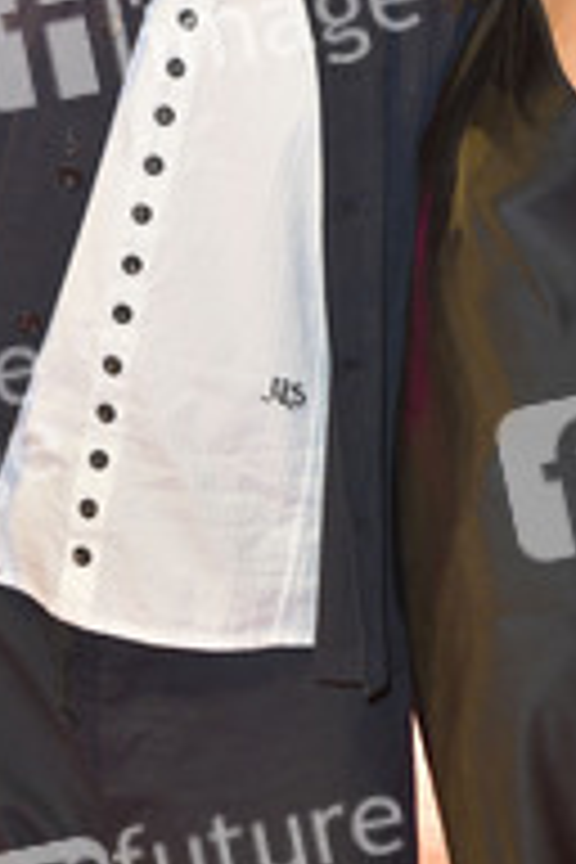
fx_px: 3096
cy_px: 230
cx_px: 320
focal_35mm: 129
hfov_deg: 10.6
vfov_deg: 15.8
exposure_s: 1/250
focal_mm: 62
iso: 1600
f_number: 5.6
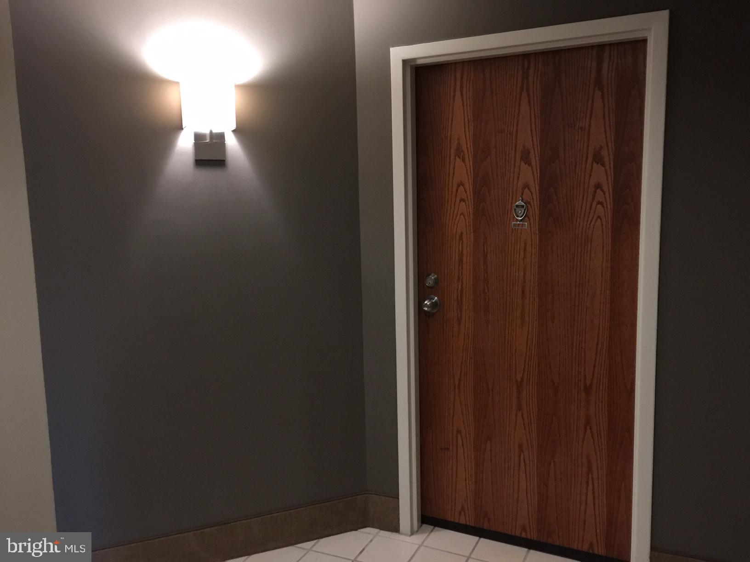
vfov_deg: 48.2
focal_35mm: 29
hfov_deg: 61.7
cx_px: 375
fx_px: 628
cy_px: 281
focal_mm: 4.15
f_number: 2.2
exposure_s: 1/4
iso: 80
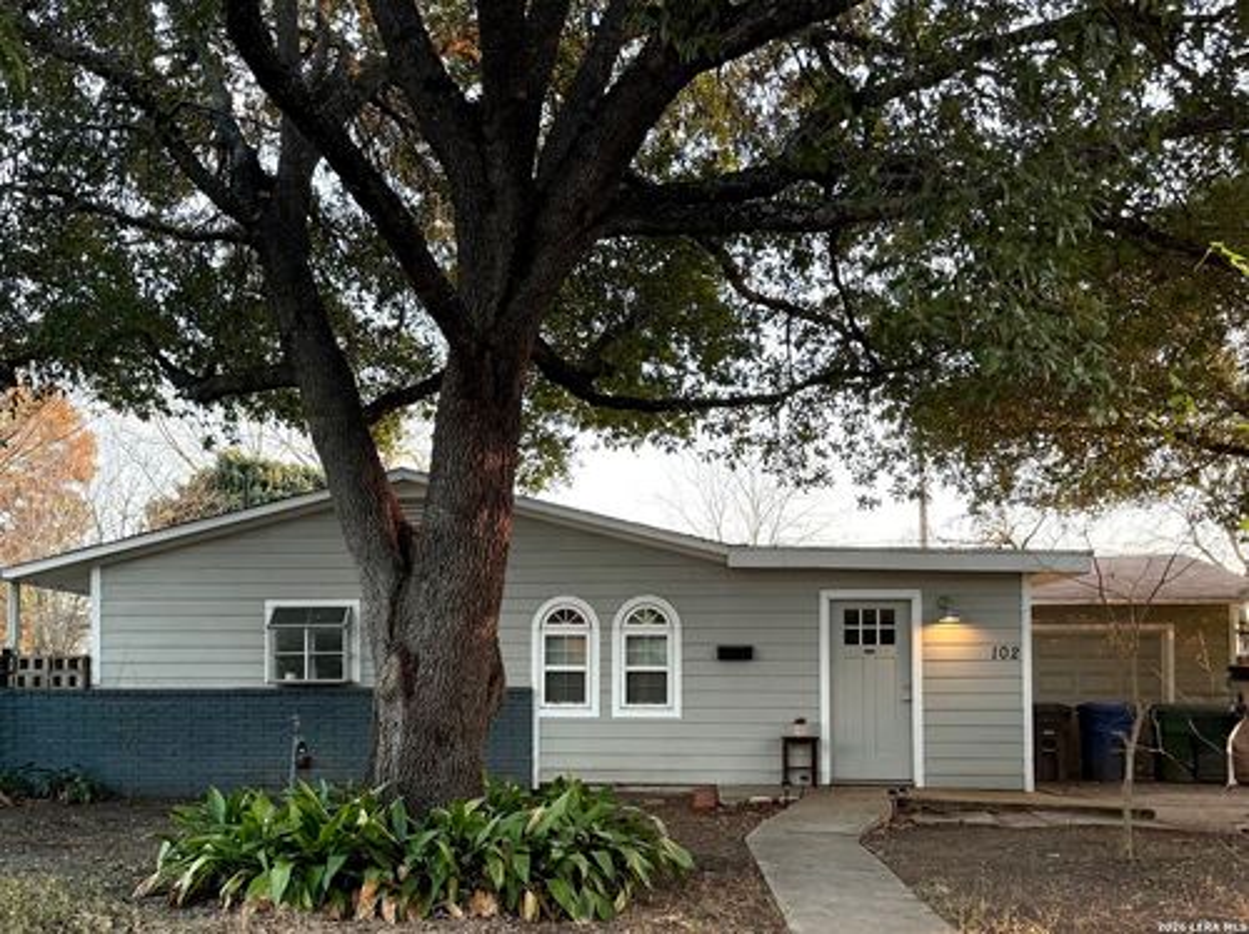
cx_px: 624
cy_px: 467
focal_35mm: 24
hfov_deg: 71.6
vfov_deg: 56.7
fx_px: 865
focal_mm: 6.76
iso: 125
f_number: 1.78
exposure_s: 1/242
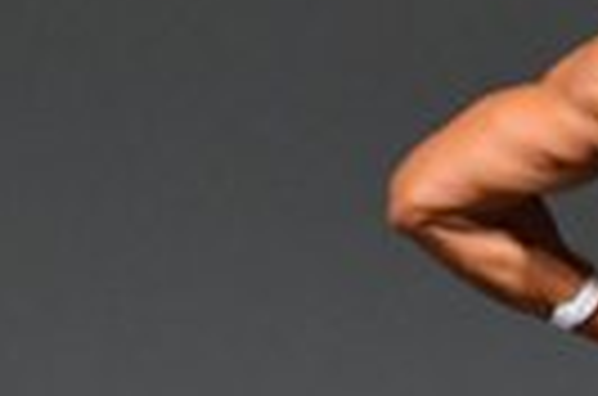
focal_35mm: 1838
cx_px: 933
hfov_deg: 1.1
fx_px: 30458
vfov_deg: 0.7
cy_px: 585
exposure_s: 1/400
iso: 4000
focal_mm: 210
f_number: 5.6
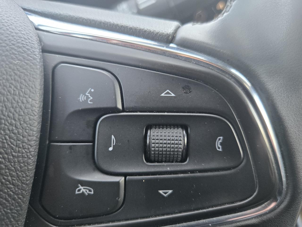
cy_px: 114
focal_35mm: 23
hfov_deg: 73.9
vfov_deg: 58.9
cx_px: 151
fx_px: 201
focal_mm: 5.4
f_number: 1.8
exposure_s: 1/120
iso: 160
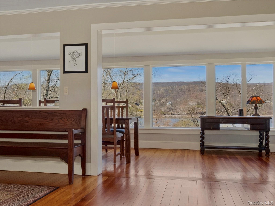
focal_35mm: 14
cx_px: 138
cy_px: 103
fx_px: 111
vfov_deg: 85.7
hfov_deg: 102.1
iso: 200
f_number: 6.3
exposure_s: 1/20
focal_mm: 7
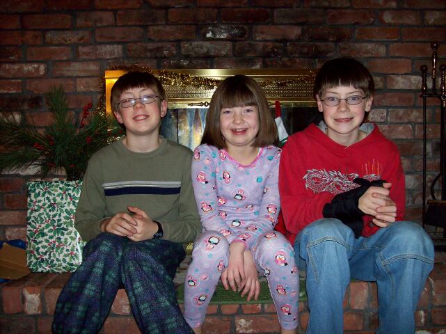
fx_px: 464
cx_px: 223
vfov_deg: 39.6
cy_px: 167
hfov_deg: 51.4
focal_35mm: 36
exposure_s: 1/64
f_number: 2.7
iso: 140
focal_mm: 6
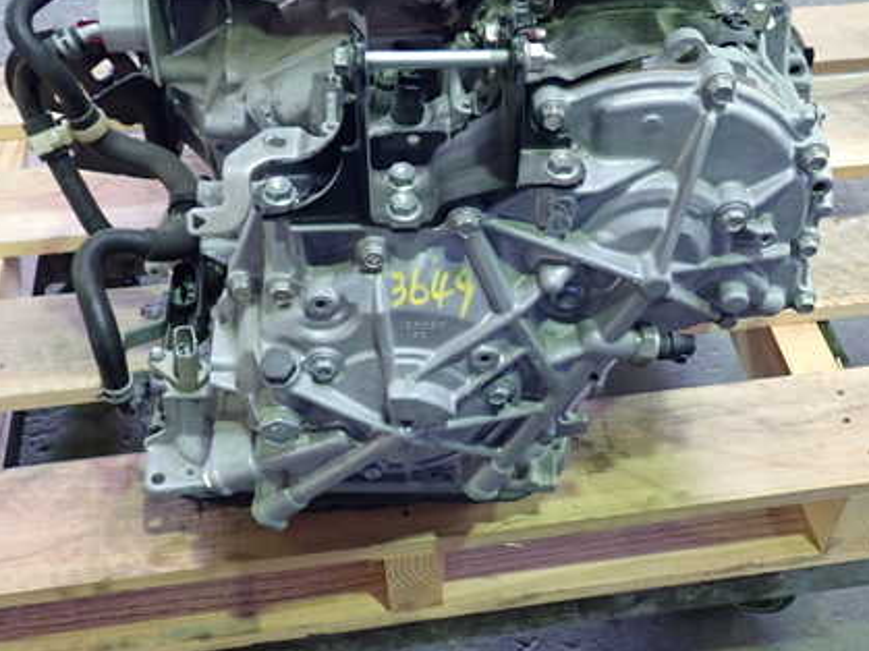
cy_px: 290
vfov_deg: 33.5
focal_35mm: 43
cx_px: 473
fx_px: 1079
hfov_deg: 43.8
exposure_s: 1/30
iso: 400
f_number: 2.3
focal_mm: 5.4
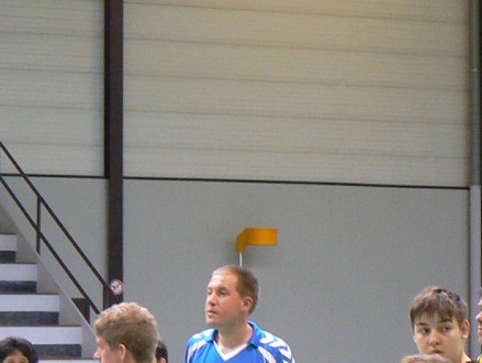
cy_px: 266
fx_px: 2550
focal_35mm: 183
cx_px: 184
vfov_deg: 8.1
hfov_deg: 10.8
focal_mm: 11.2
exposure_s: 1/15
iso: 200
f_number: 3.2
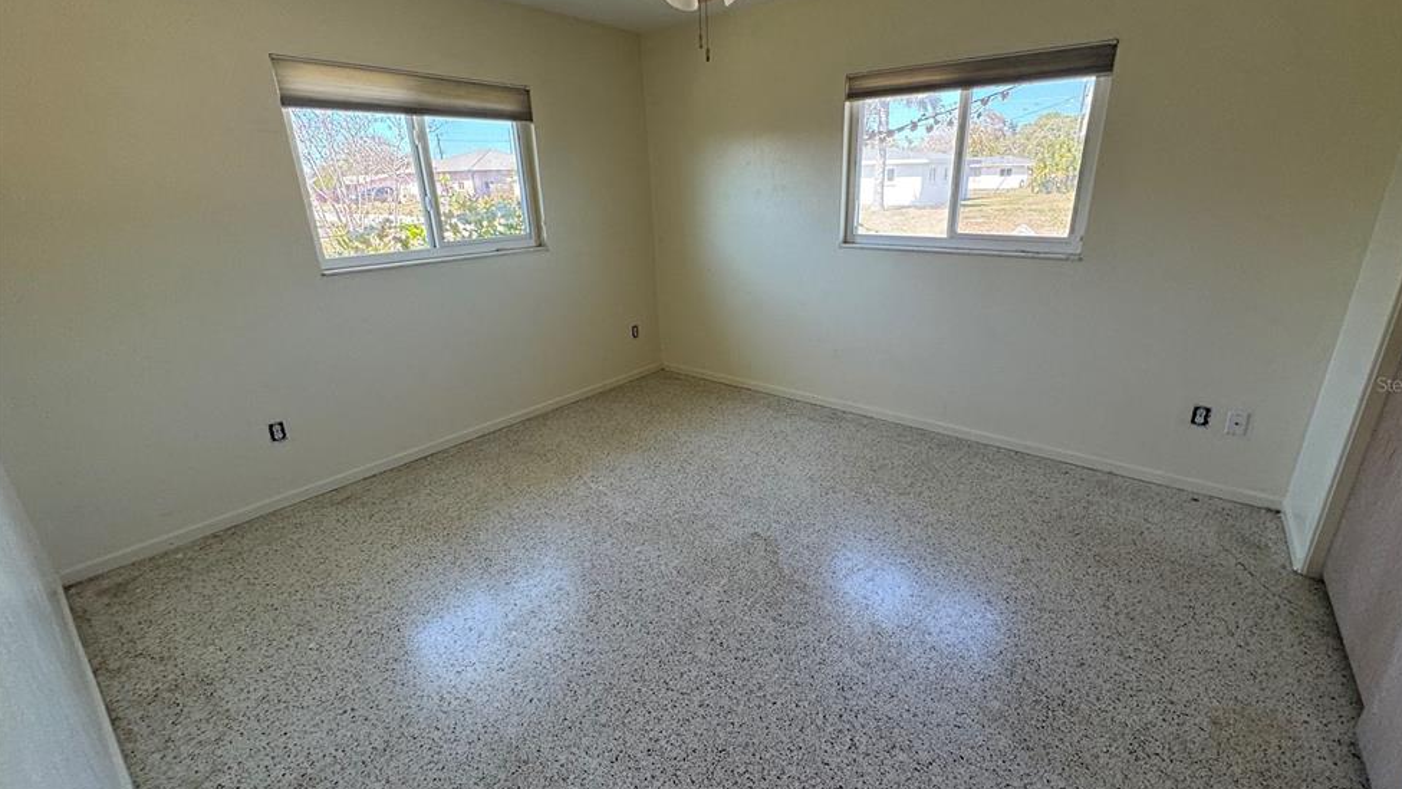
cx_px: 728
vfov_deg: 67.1
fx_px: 595
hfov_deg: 99.3
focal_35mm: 16
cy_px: 384
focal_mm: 2.22
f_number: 2.2
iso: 125
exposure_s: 1/120
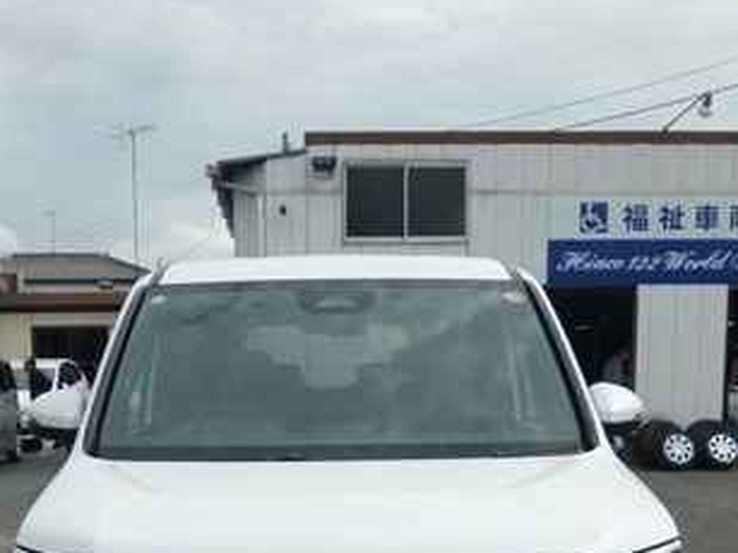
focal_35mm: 50
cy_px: 546
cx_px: 305
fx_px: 1066
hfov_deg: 38.1
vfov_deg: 27.5
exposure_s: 1/320
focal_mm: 4.3
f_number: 9
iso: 100
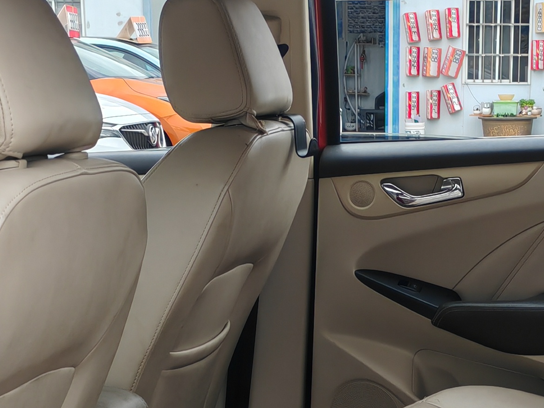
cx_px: 395
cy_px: 382
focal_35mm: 94
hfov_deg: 20.7
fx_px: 1477
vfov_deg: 15.5
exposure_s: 1/140
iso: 50
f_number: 1.9
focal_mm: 6.12
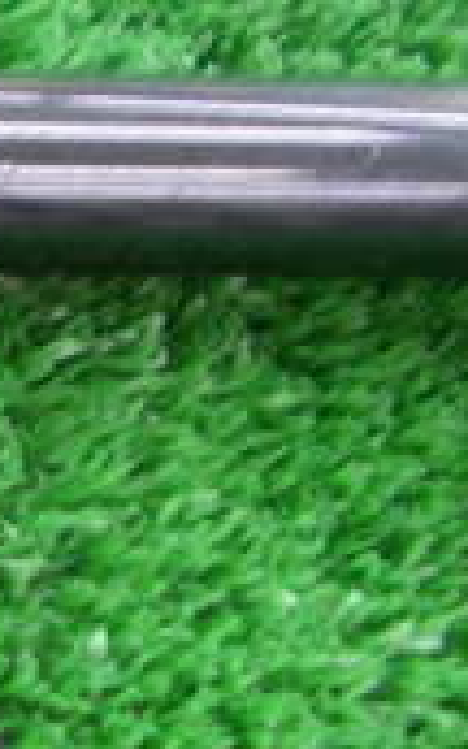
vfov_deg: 20.4
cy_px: 277
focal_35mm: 102
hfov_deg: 9.9
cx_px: -897
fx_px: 2083
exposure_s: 1/13
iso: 200
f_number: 3.2
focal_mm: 4.6
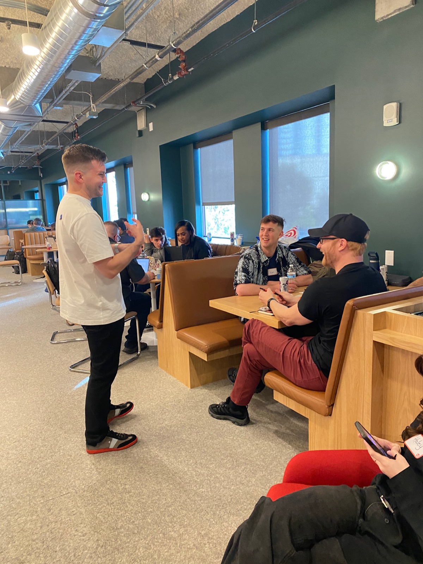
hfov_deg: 53.1
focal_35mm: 26
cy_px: 282
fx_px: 423
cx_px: 212
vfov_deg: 67.3
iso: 400
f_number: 1.8
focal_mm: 4.25
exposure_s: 1/60
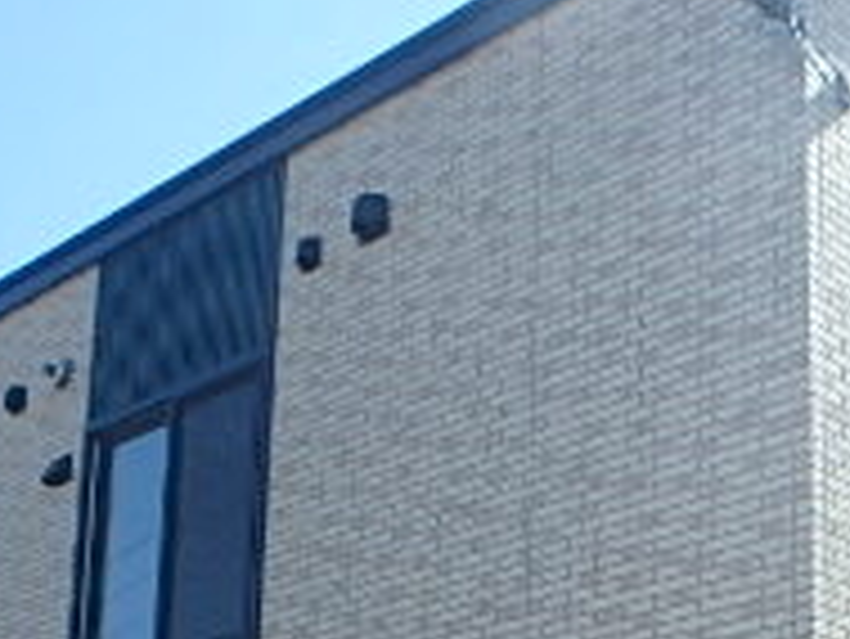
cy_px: 792
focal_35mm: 71
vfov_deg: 19.4
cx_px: 652
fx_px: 1745
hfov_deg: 27.0
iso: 125
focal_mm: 3.7
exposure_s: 1/800
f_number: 3.5
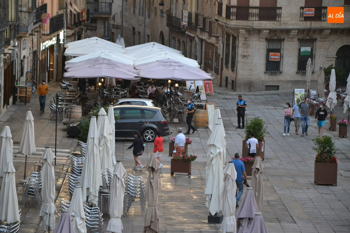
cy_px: 117
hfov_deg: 13.0
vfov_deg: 8.7
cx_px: 175
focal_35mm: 159
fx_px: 1541
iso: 3200
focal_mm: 105
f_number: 5.6
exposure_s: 1/160
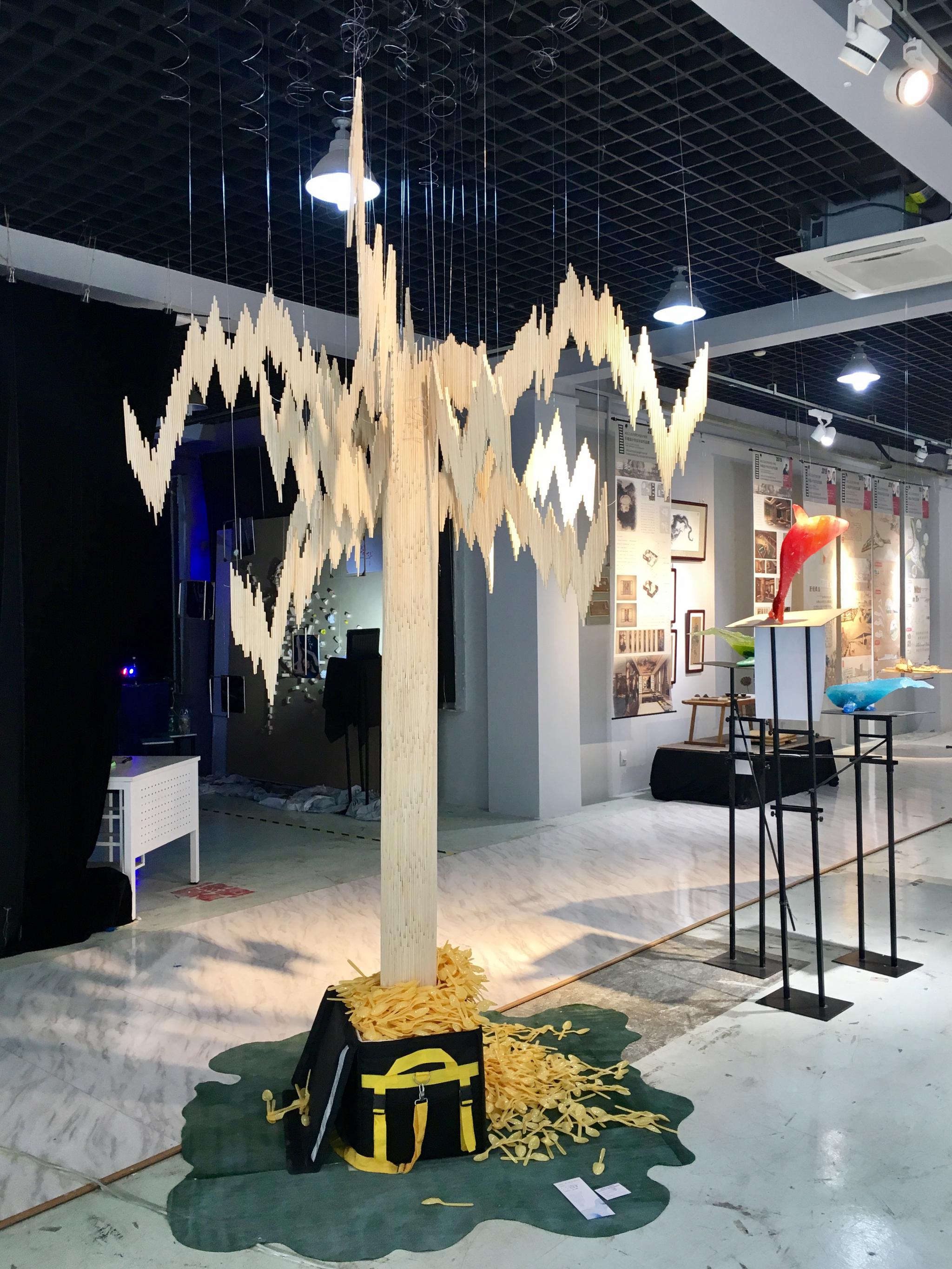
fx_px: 1063
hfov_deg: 48.2
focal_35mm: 29
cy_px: 634
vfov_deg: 61.7
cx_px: 476
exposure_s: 1/33
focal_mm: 4.15
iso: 40
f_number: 2.2
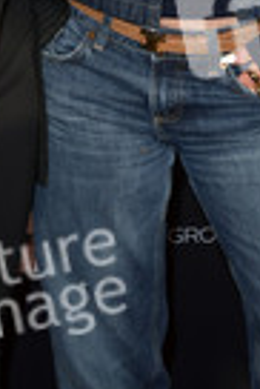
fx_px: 1426
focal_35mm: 132
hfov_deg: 10.4
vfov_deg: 14.8
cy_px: -132
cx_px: 63
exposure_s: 1/200
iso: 500
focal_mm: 45
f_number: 5.6
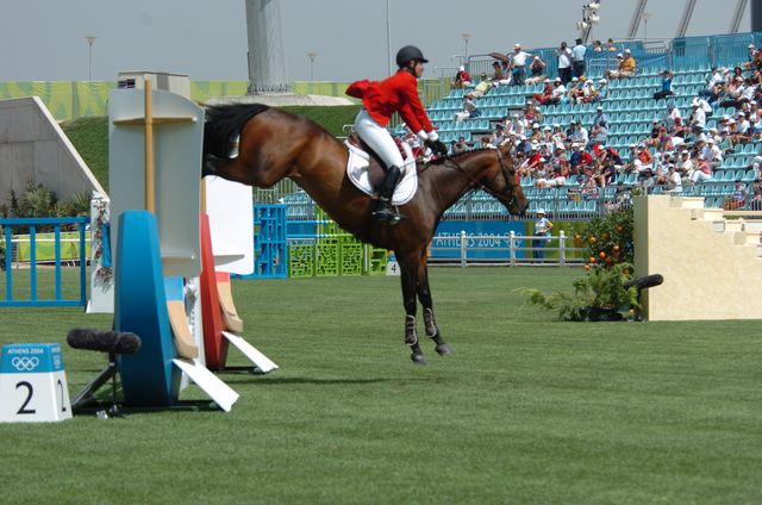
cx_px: 381
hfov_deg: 11.3
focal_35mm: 183
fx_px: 3866
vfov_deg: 7.5
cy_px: 252
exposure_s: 1/1250
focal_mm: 122
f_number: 5.6
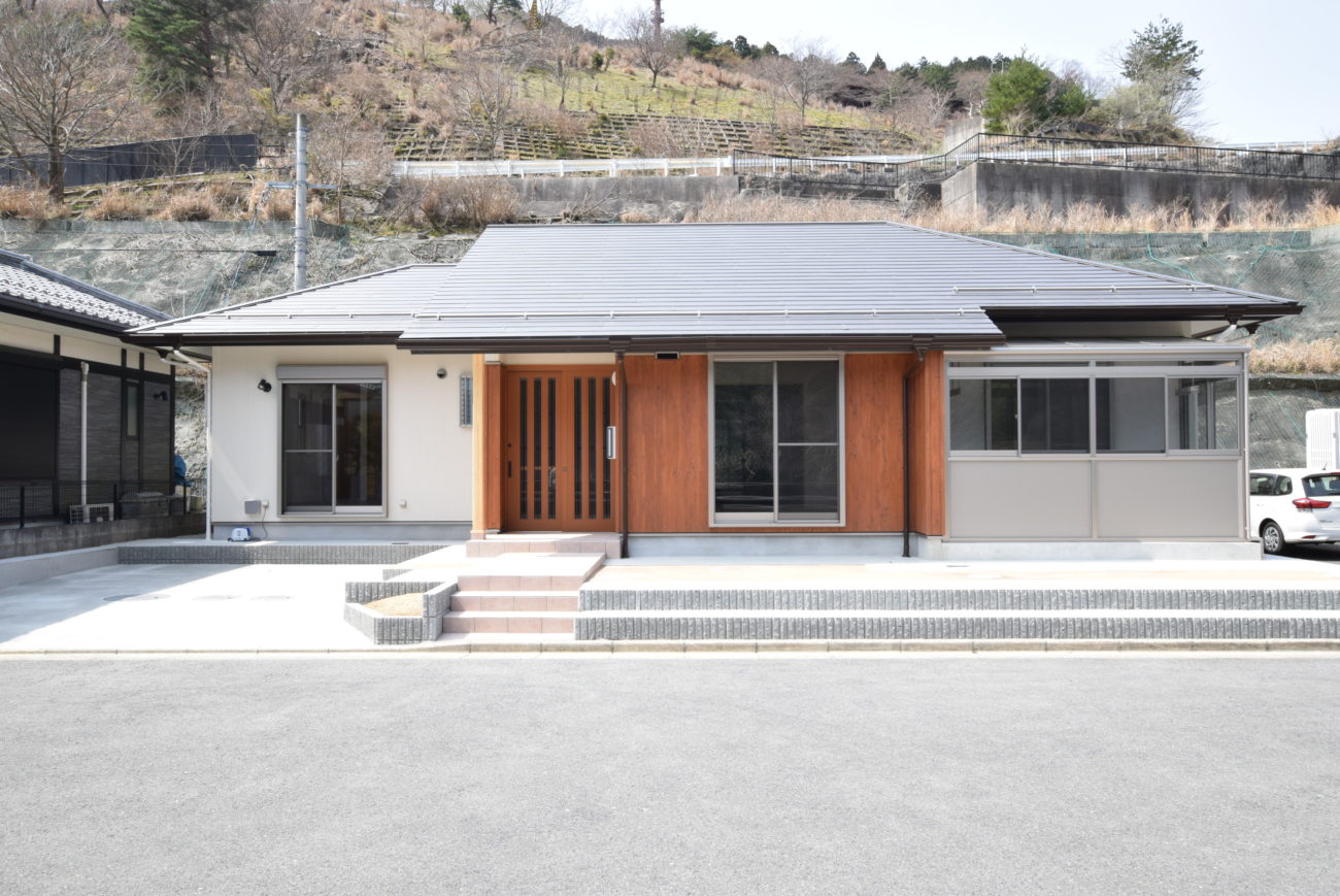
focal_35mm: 27
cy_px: 448
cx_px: 670
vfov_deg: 48.0
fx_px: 1006
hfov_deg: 67.3
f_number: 11
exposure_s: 1/160
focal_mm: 18
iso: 400
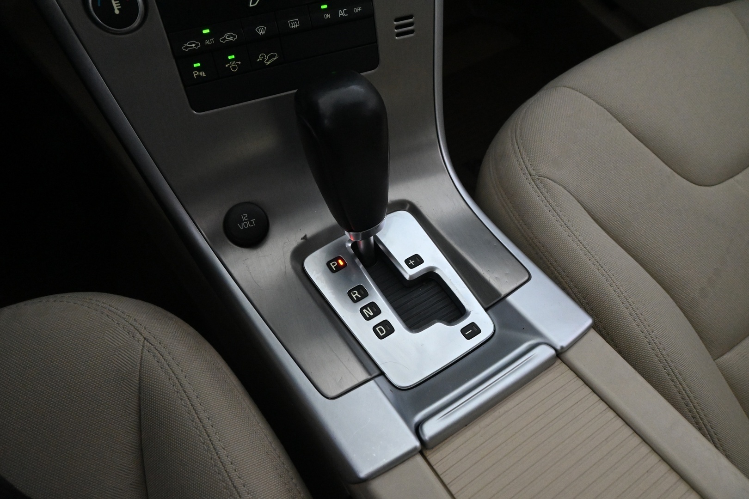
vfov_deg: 47.9
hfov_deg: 67.4
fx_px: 562
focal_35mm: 27
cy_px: 250
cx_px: 374
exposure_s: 1/50
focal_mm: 18
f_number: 6.3
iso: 5000
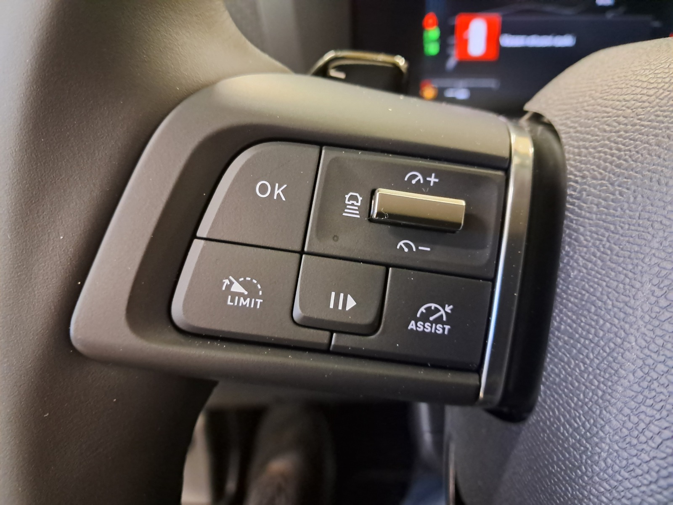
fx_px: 525
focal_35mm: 27
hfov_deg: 65.3
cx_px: 336
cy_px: 252
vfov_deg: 51.4
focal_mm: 4
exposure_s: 1/20
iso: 1600
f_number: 1.8
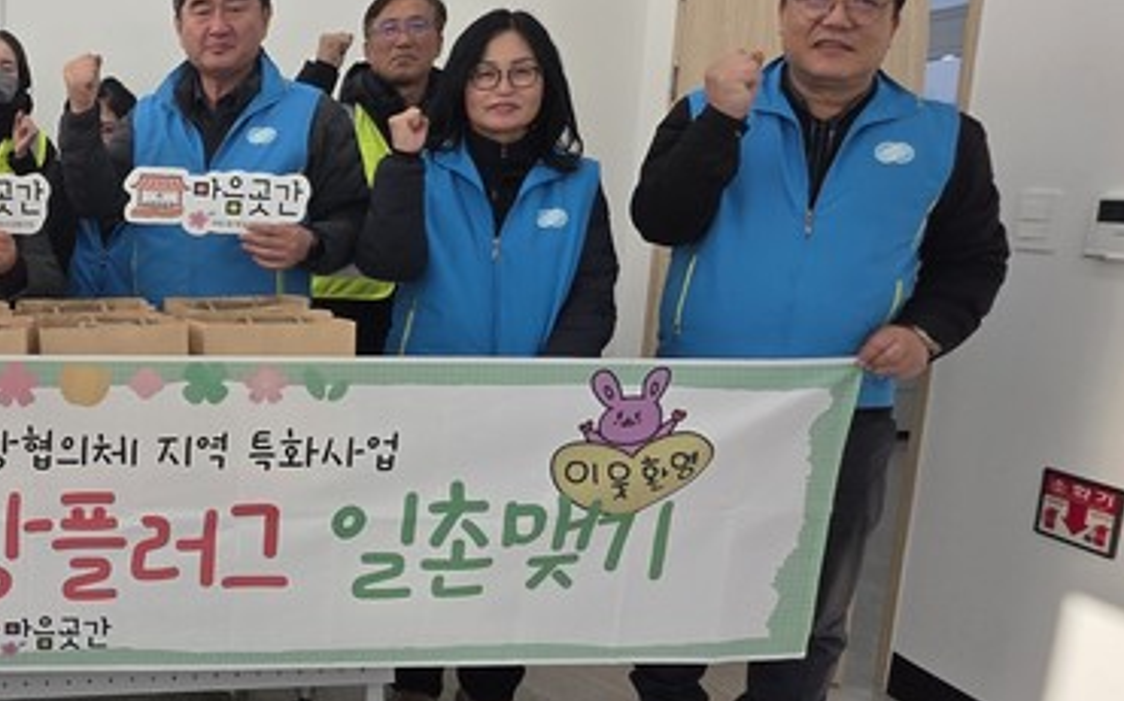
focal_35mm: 29
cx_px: 32
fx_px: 888
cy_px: 325
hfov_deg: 52.9
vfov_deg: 43.1
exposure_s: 1/120
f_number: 1.9
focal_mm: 2.2
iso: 20
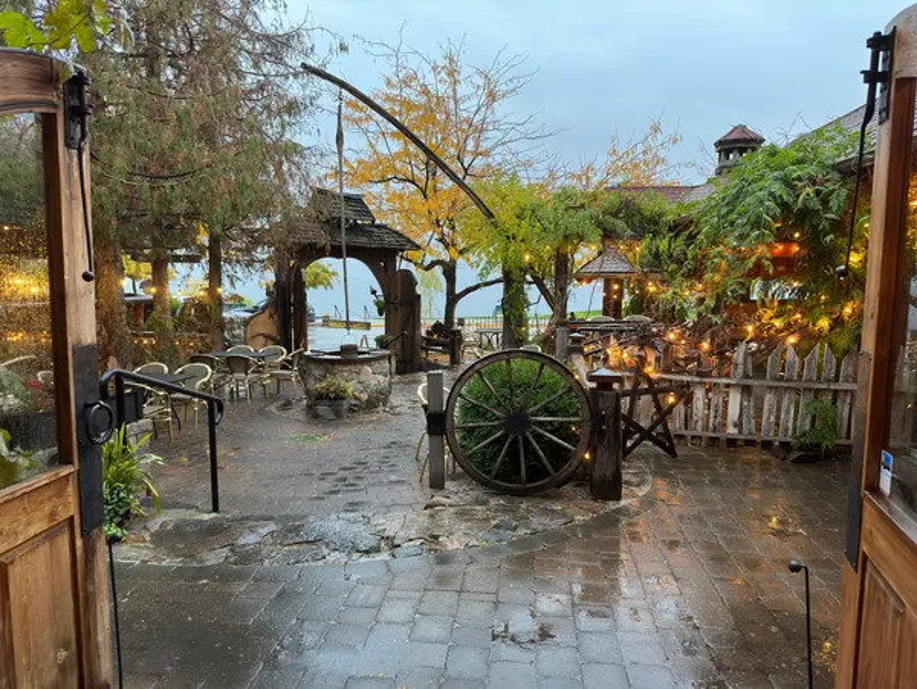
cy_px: 344
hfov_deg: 71.6
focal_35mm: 24
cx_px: 458
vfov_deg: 56.9
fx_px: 636
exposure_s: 1/60
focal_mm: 6.86
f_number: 1.78
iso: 320
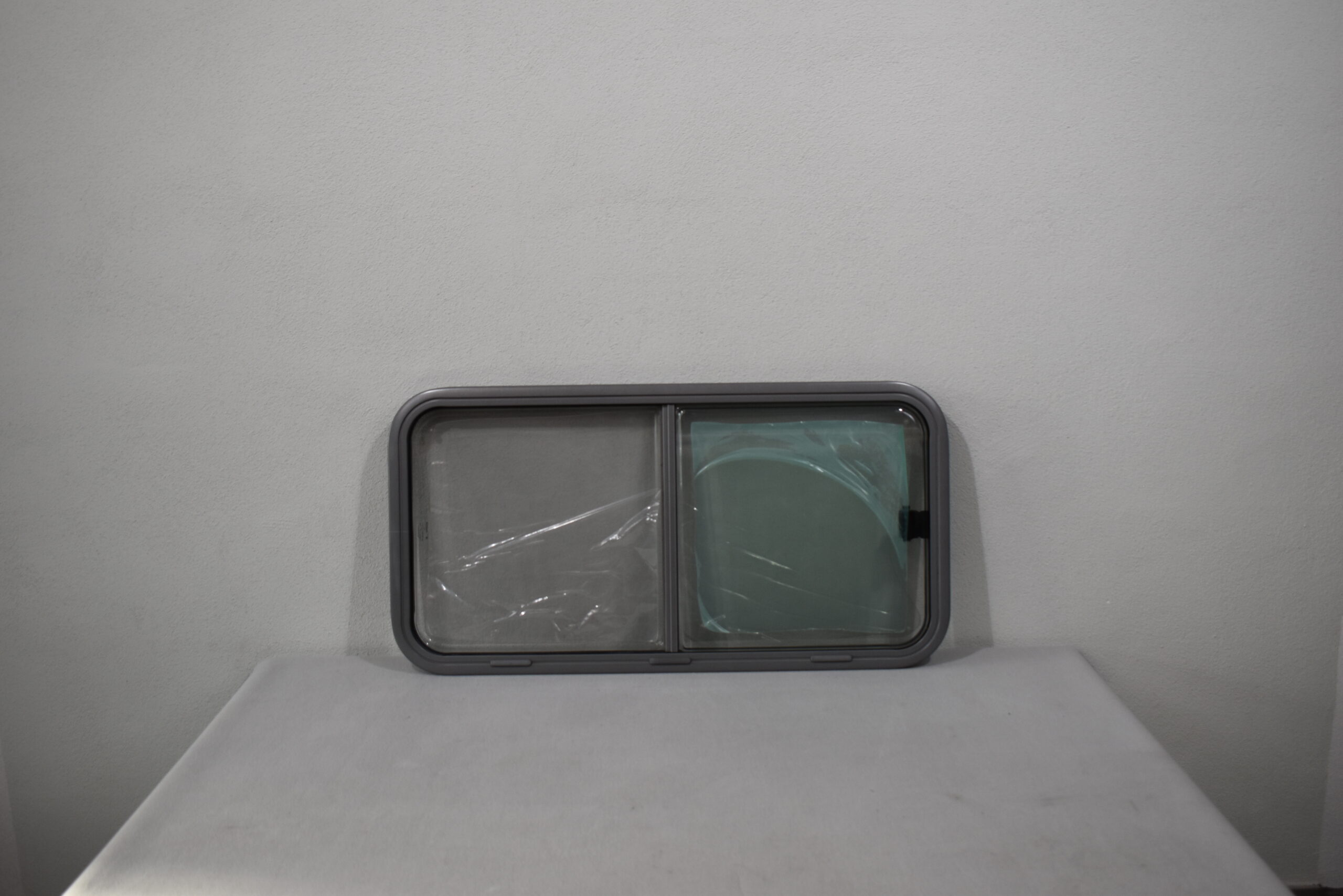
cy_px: 448
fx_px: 1287
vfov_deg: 38.4
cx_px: 672
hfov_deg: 55.1
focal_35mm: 34
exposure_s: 1/250
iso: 400
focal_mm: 23
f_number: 5
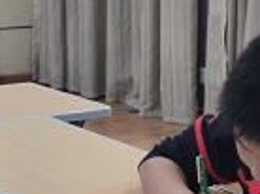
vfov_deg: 10.2
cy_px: 2
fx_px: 1080
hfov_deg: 13.3
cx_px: -60
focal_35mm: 144
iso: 320
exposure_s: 1/120
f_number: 1.69
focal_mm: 6.72
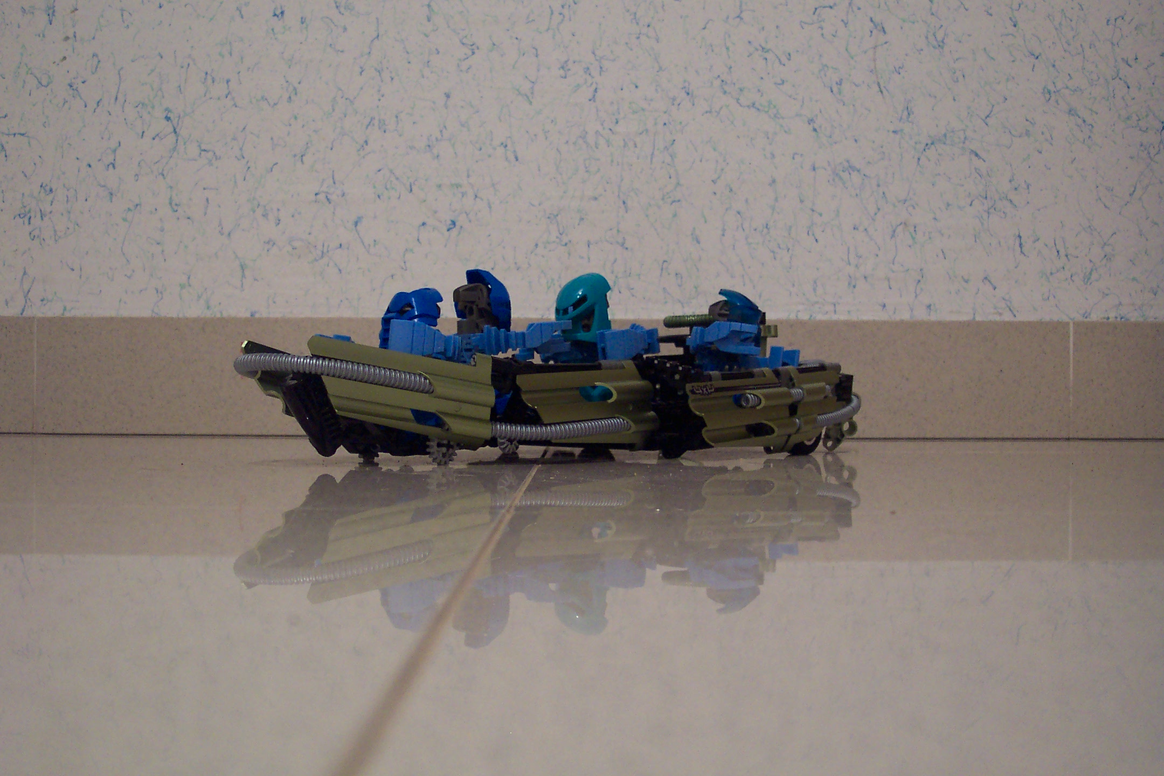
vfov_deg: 35.1
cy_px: 388
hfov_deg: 50.7
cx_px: 582
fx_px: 1229
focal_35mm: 38
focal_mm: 8
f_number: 2.8
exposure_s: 1/8
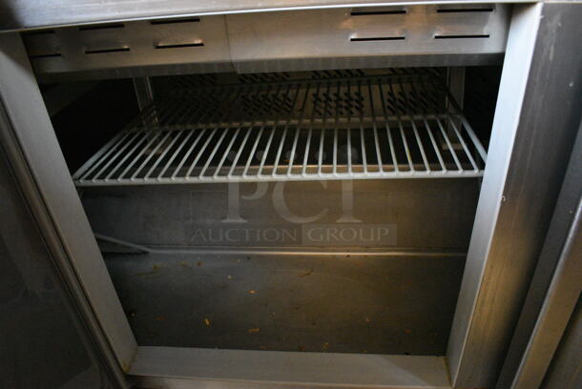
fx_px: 437
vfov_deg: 48.0
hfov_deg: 67.3
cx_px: 291
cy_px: 194
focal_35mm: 27
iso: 5600
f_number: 3.5
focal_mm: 18
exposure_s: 1/125
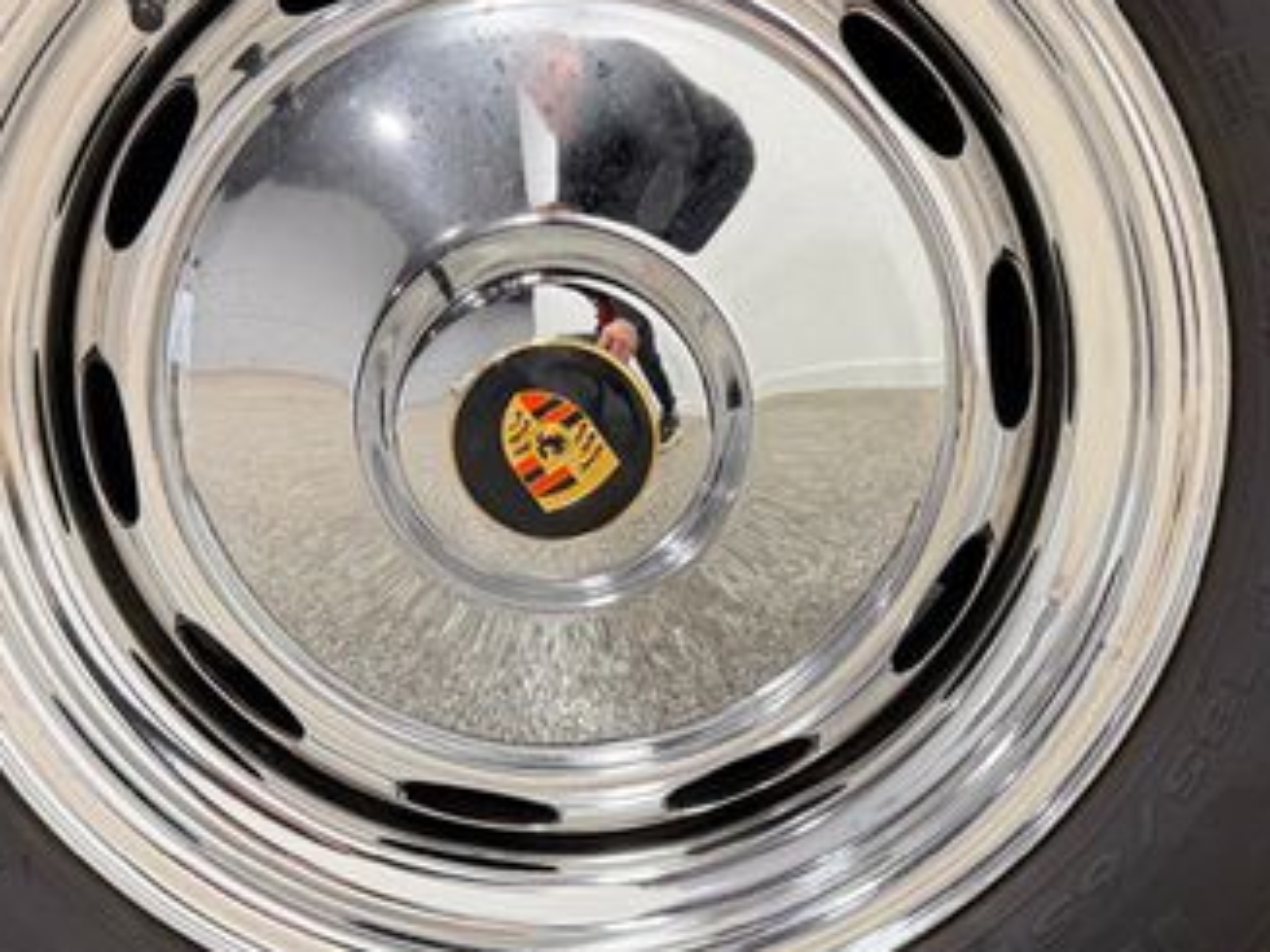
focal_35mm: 47
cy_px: 451
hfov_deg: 40.4
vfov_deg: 30.9
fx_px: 1724
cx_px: 660
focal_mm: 6.76
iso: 100
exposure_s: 1/120
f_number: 1.78
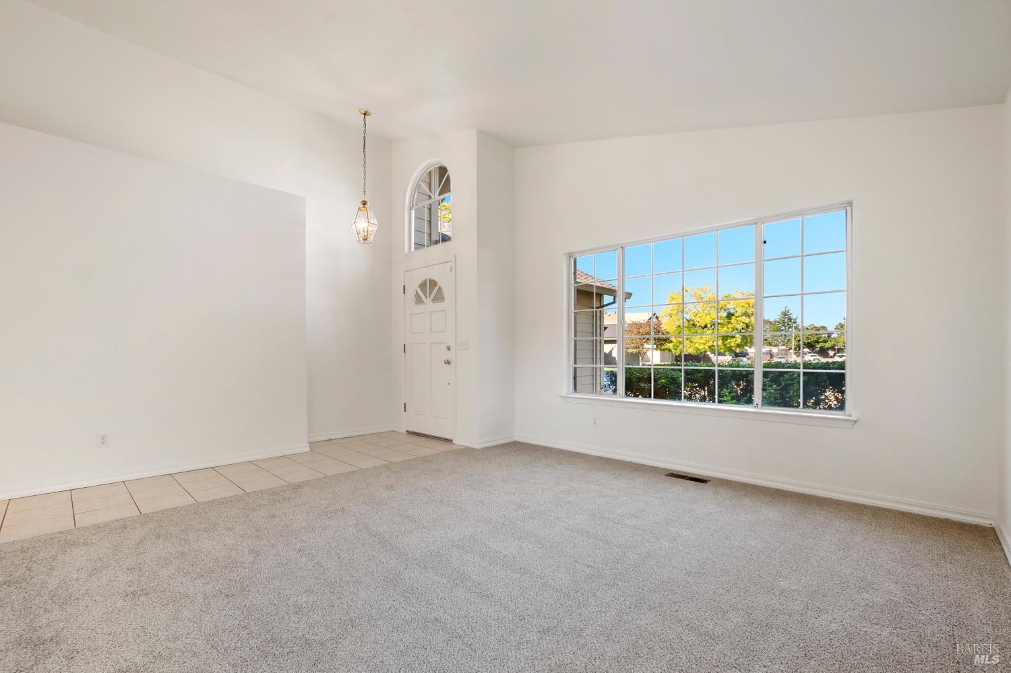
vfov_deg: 77.3
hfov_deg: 100.4
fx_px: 421
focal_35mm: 15
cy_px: 336
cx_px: 506
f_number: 8
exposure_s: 1/8
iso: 400
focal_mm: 10
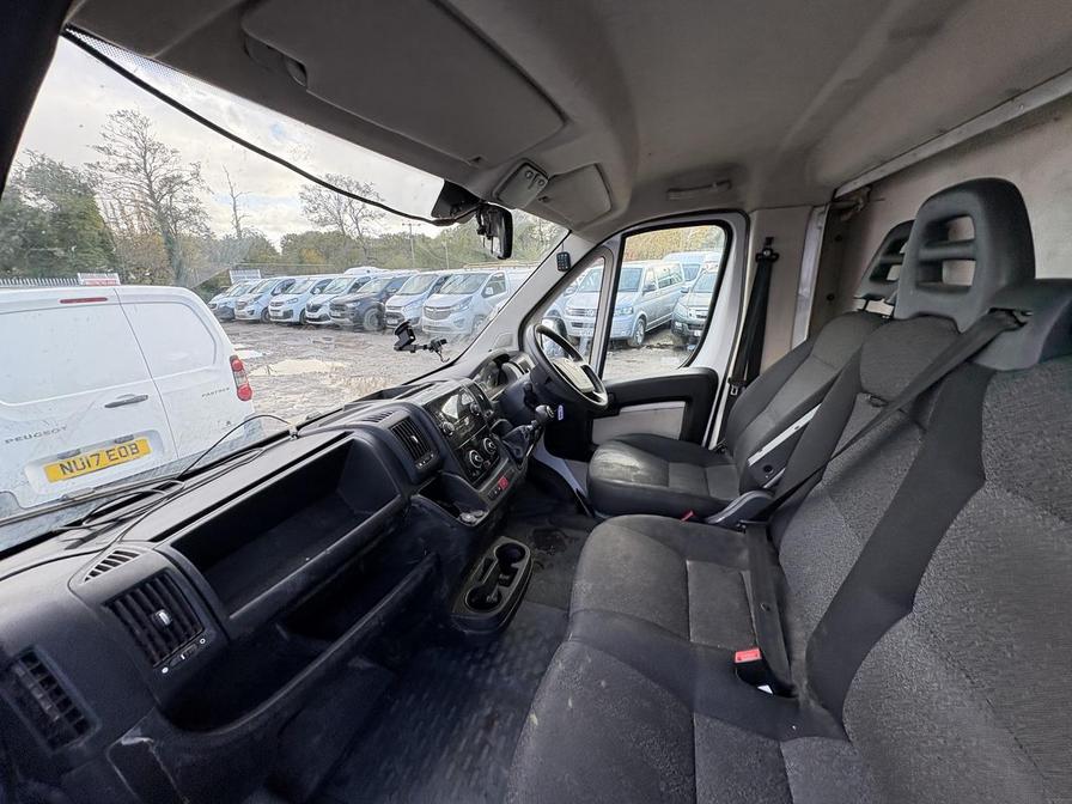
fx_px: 434
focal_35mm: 14
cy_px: 402
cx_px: 536
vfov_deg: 85.7
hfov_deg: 102.1
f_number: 2.2
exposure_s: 1/140
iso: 64
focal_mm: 2.22
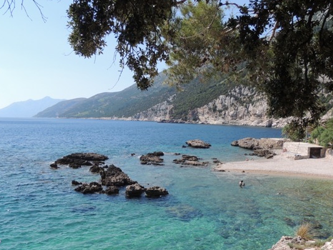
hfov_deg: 51.3
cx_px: 164
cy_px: 171
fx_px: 346
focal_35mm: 36
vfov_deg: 39.1
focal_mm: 4.3
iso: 100
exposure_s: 1/1250
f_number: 3
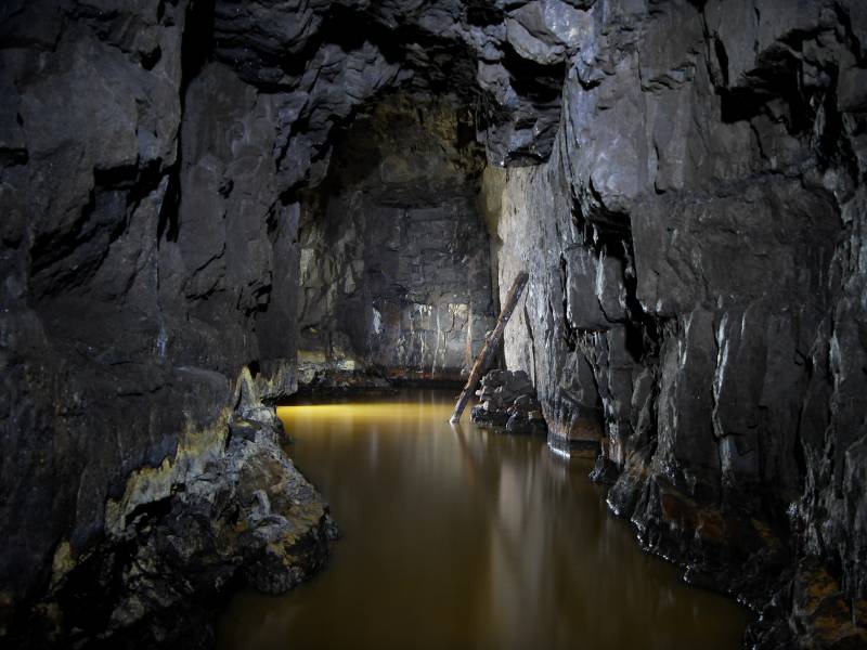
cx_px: 434
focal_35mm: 39
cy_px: 325
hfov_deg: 47.9
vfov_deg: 36.8
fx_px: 977
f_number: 3.5
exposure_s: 8
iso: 80
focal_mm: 6.6
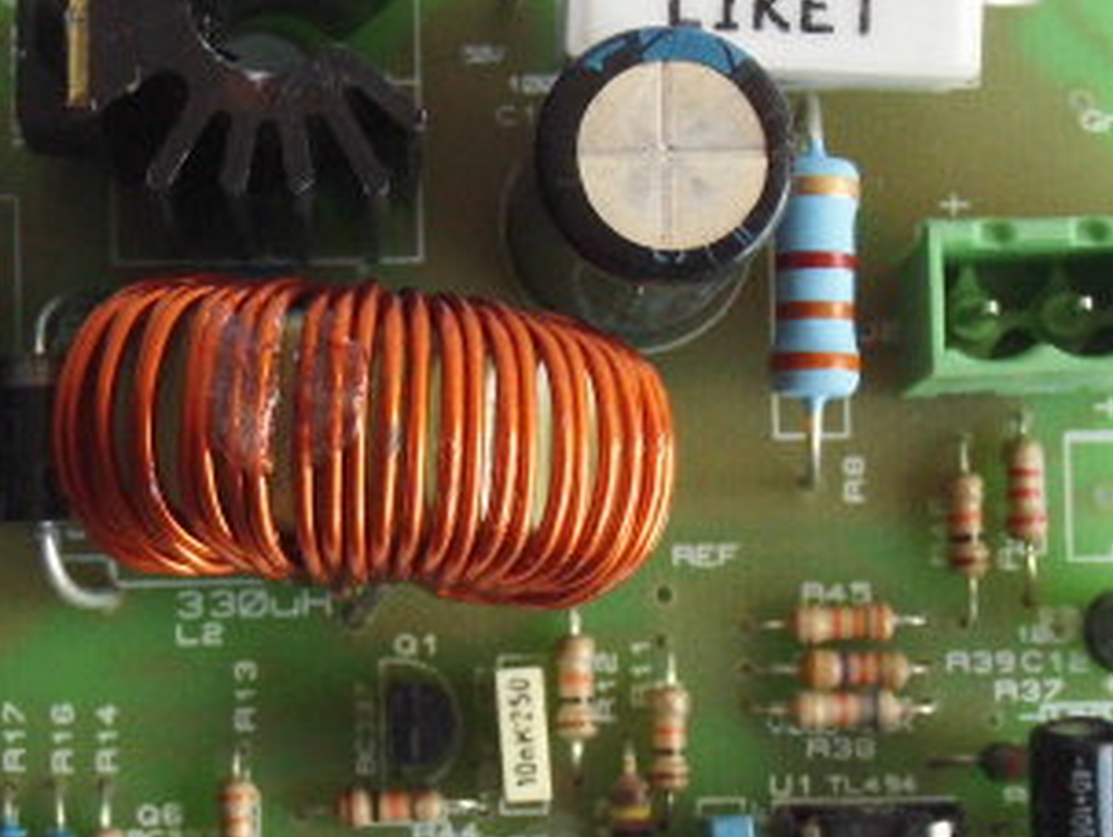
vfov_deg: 12.8
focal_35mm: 116
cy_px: 463
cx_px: 320
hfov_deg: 16.9
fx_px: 3734
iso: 400
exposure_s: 1/125
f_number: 4.1
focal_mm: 9.77
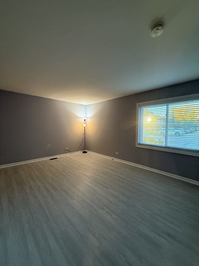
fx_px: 107
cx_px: 100
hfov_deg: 85.7
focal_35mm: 14
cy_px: 133
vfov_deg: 102.1
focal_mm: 2.22
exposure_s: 1/60
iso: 320
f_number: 2.2
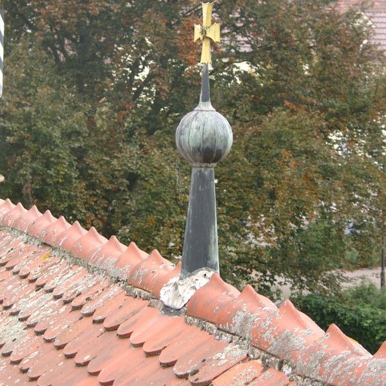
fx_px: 1501
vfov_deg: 14.6
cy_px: 157
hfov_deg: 14.7
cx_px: 193
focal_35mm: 119
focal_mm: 20.74
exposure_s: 1/116
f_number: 2.8
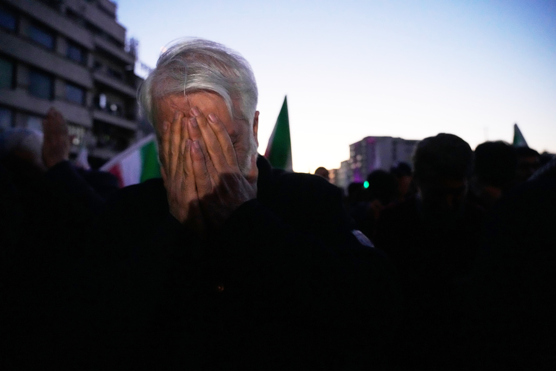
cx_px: 278
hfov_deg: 73.7
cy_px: 186
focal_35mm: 24
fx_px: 371
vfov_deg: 53.1
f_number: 4
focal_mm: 24
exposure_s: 1/160
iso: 10000
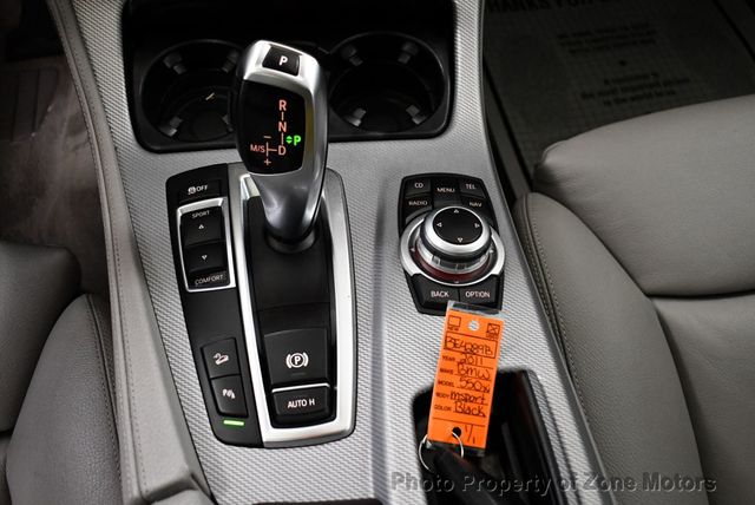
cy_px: 252
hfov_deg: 53.1
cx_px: 378
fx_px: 756
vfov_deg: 36.9
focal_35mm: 36
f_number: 3.5
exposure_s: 1/125
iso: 2000
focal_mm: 18
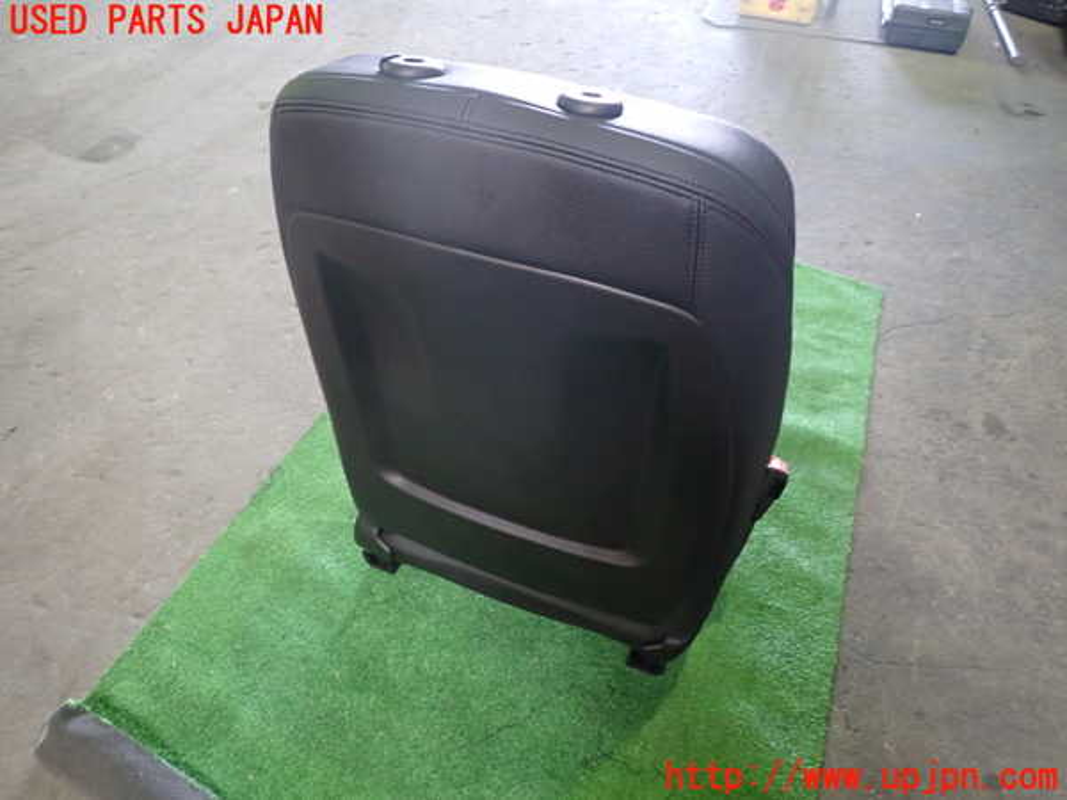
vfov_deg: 54.9
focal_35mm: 25
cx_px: 534
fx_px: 771
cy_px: 400
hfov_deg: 69.4
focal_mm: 4.5
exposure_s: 1/30
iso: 500
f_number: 2
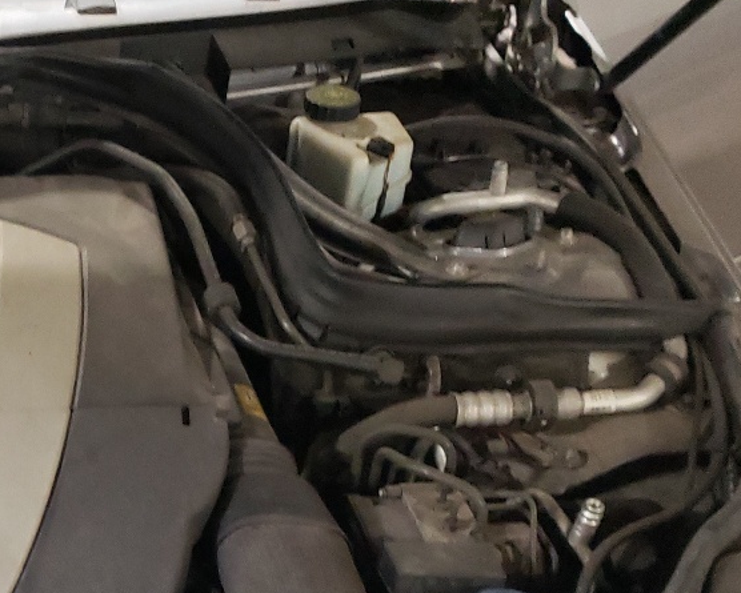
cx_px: -131
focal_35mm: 73
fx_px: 1601
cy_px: 506
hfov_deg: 23.9
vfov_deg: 20.6
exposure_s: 1/30
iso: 379
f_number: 1.5
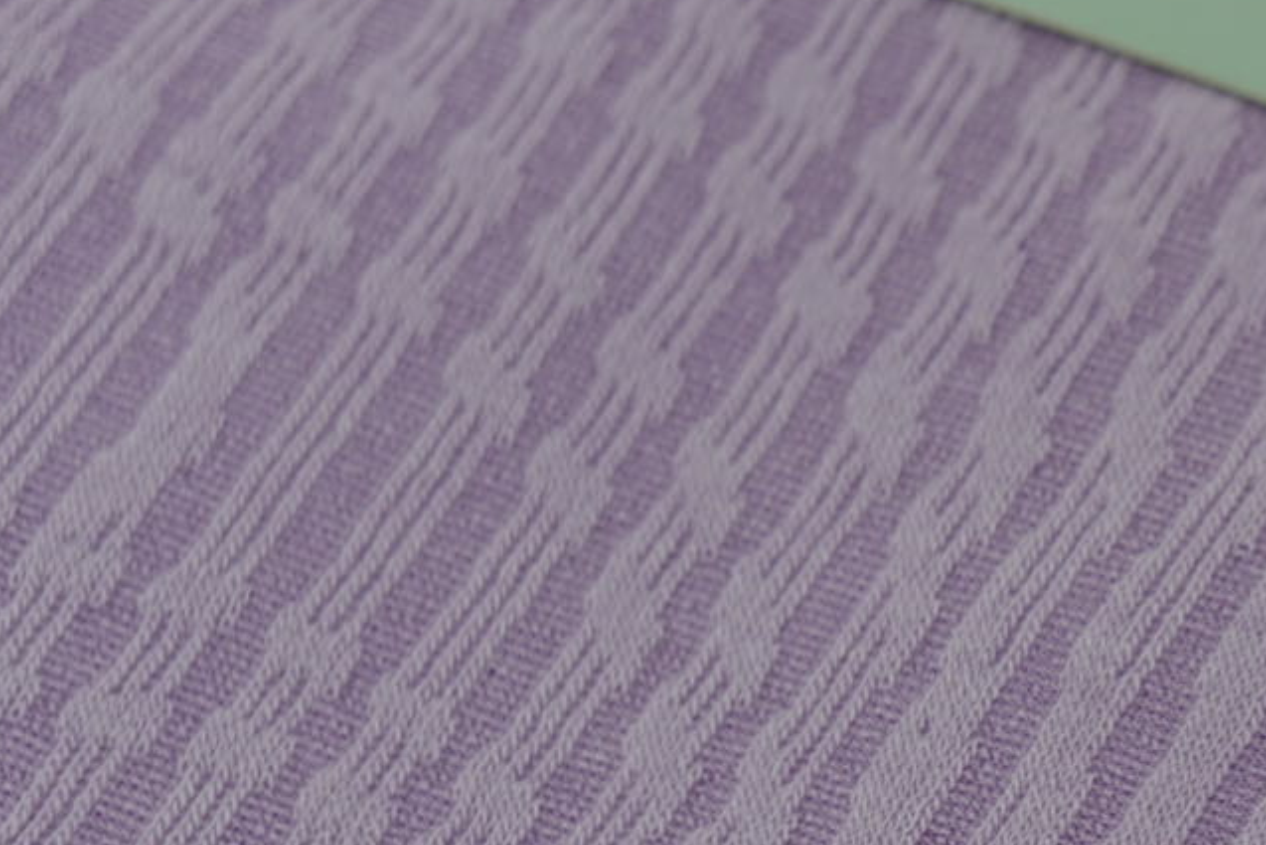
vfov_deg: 5.8
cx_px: 2904
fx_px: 8301
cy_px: 948
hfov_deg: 8.1
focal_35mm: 236
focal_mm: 50
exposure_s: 1/320
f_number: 3.5
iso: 100
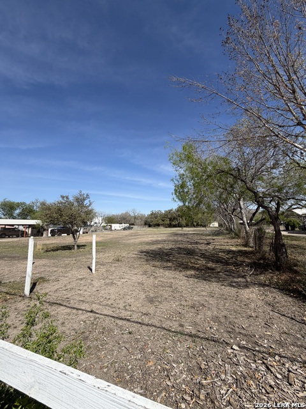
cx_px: 153
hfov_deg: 85.7
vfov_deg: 102.1
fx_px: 165
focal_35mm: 14
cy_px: 204
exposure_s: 1/1033
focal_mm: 2.22
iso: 20
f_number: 2.2
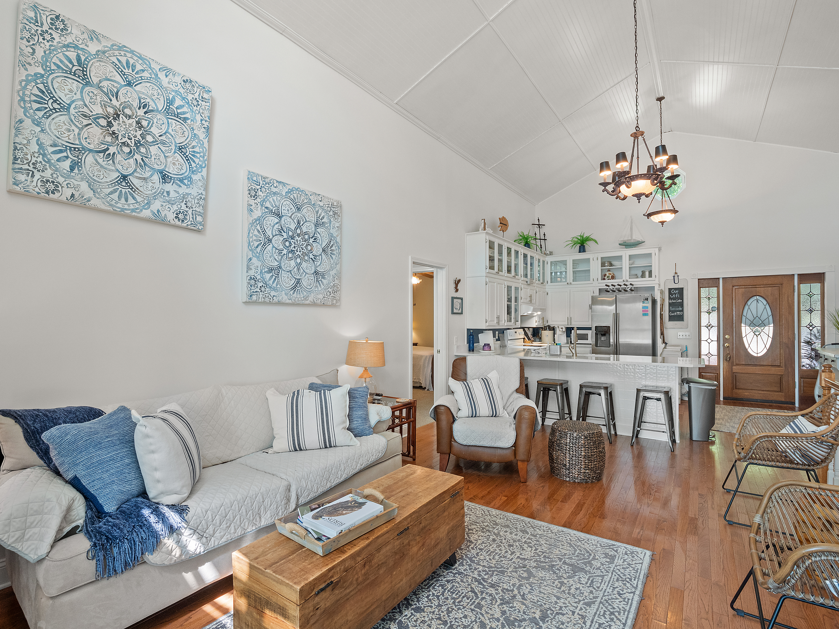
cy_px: 314
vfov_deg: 78.1
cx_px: 420
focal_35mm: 16
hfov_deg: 94.5
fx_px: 388
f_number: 5.6
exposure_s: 1/20
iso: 400
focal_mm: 8
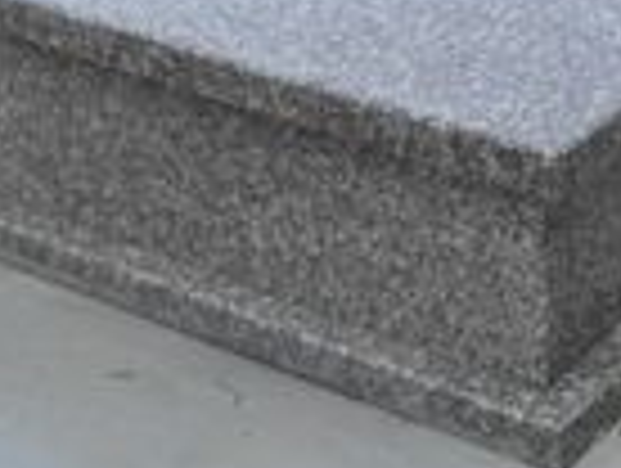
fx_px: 1995
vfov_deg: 13.3
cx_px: 558
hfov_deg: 17.4
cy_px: 76
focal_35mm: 111
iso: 80
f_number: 3.9
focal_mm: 5.2
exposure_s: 1/250
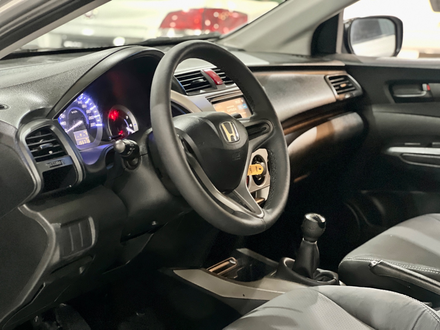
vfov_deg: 19.1
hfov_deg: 25.3
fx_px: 979
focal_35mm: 77
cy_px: 165
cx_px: 220
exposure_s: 1/15
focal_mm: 9
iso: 1000
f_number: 2.8
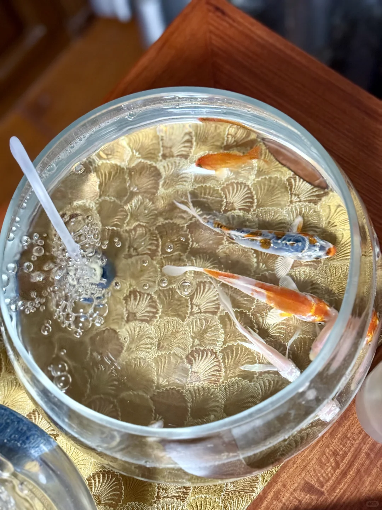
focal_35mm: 48
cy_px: 255
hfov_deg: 30.3
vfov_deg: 39.7
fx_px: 706
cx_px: 191
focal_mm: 6.76
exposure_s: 1/31
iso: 500
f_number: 1.78
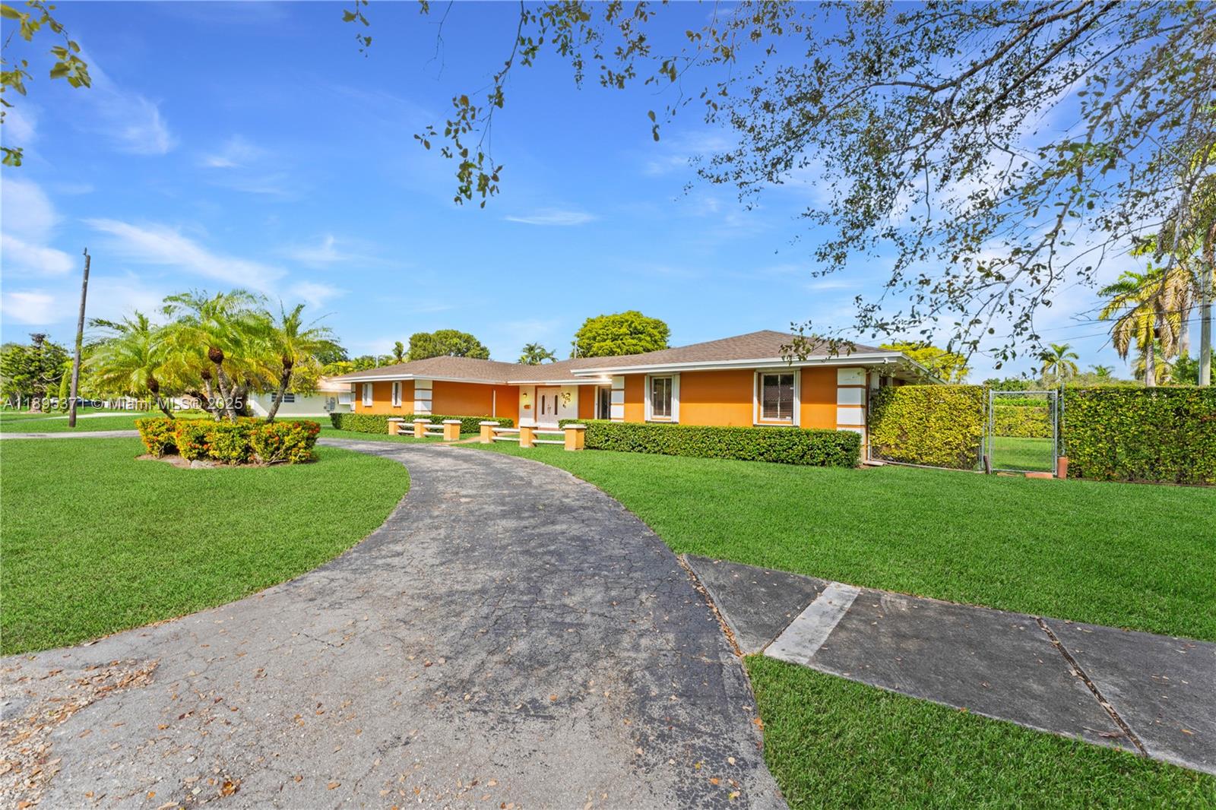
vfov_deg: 81.2
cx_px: 608
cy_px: 405
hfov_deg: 104.3
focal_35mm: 14
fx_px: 473
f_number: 14
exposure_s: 1/60
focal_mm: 14
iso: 100
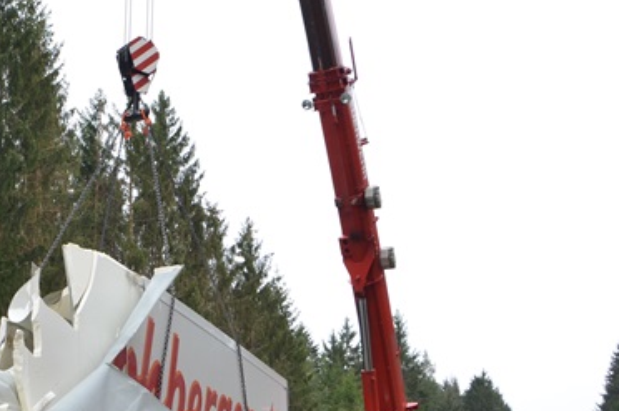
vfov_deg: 22.8
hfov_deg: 32.0
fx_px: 996
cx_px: 8
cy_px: 354
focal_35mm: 58
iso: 640
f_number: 6.3
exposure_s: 1/160
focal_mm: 18
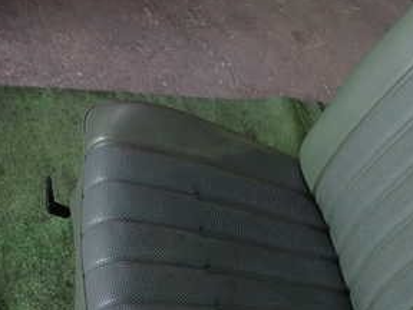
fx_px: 620
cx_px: 354
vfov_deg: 27.9
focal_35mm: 52
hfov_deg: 35.1
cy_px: 202
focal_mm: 4.5
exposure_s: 1/50
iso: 200
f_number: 2
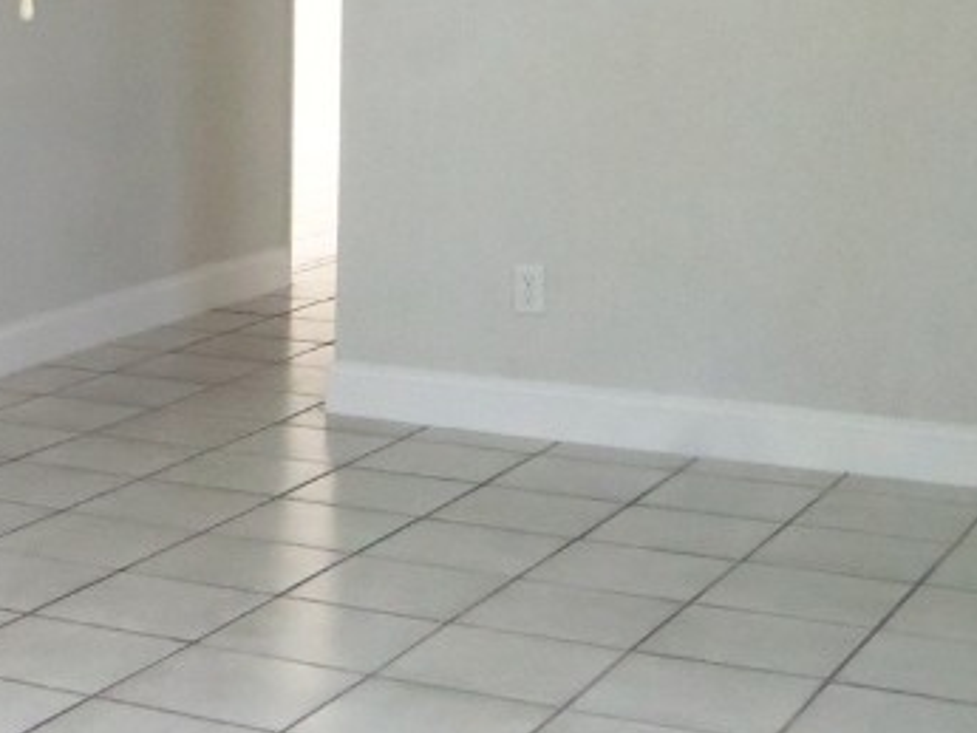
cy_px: 399
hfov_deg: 23.0
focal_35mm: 83
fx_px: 2343
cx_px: 116
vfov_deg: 17.8
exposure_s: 1/40
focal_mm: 5.1
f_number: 3.9
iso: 320
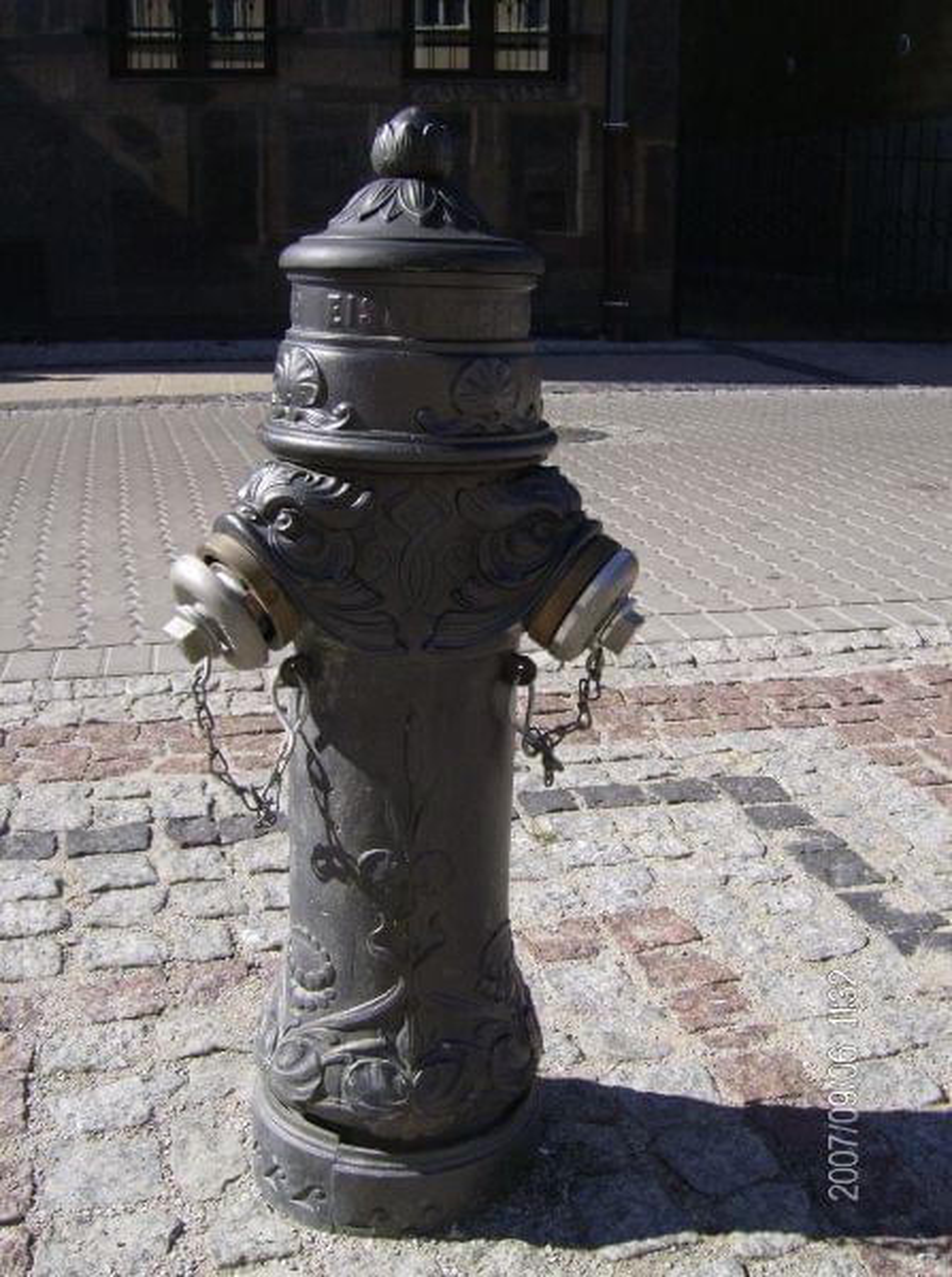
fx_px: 1399
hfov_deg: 37.6
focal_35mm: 38
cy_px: 638
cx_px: 476
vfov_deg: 49.1
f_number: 4.8
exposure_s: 1/688
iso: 100
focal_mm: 6.4
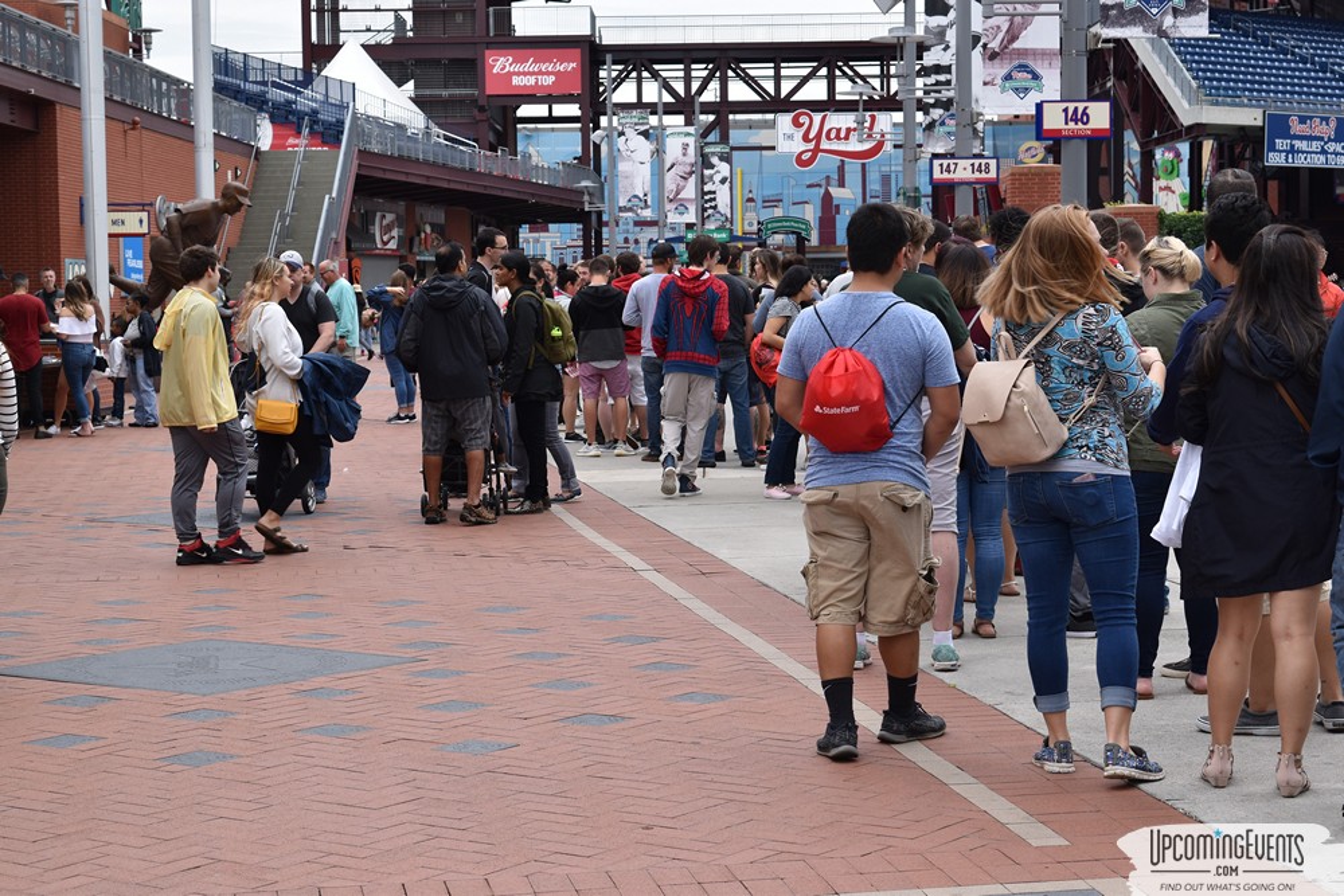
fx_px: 2800
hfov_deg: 27.0
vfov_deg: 18.2
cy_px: 448
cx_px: 672
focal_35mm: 75
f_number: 8
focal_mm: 50
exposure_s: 1/250
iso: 280
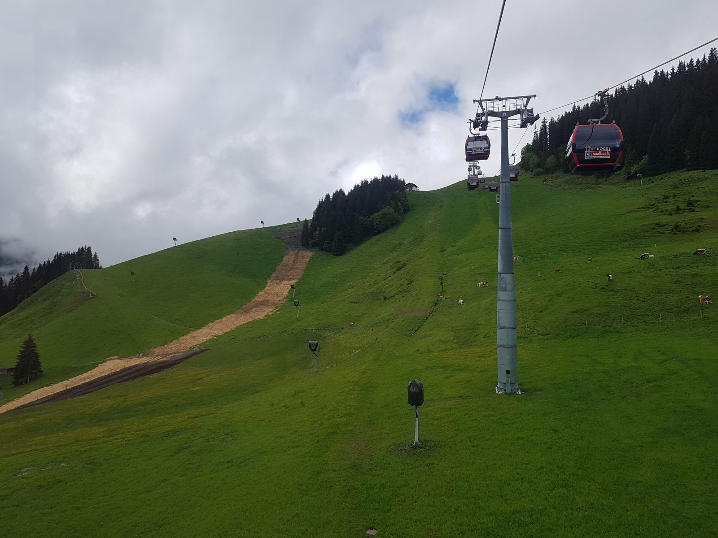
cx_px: 359
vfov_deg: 53.1
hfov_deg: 67.3
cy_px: 269
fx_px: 539
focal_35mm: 26
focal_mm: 4.2
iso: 50
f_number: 1.7
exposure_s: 1/1324
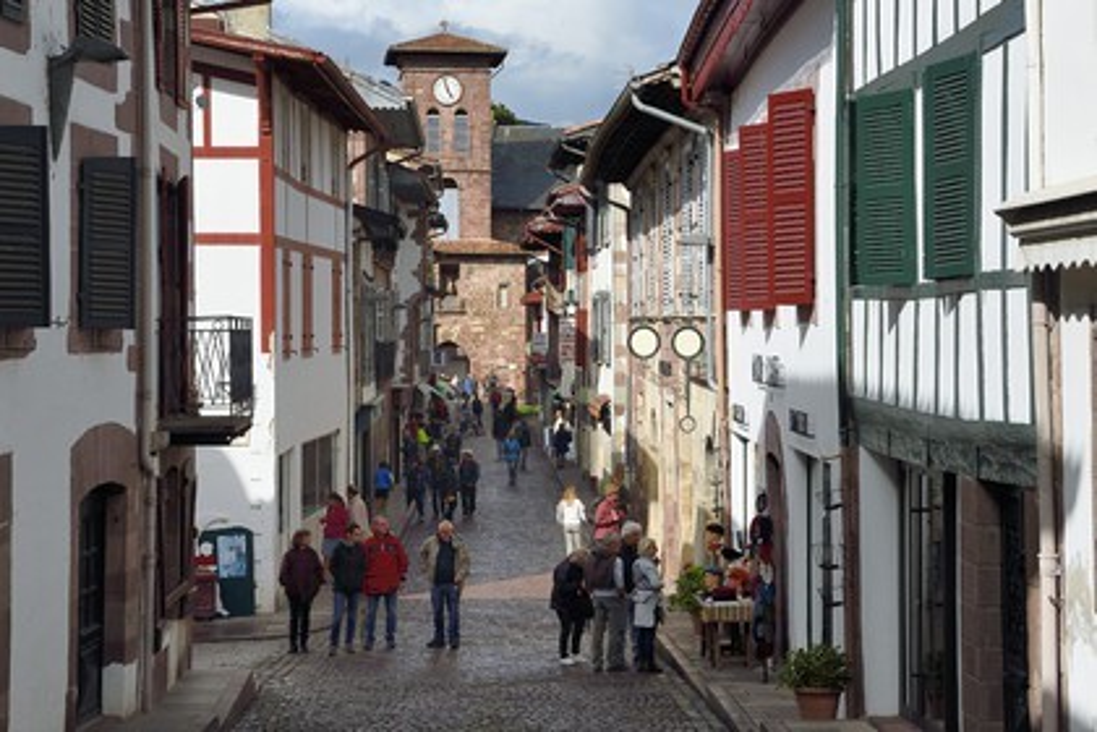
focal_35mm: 65
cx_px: 548
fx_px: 1981
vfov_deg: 20.9
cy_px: 366
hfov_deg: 31.0
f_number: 13
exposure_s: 1/250
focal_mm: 65
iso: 200
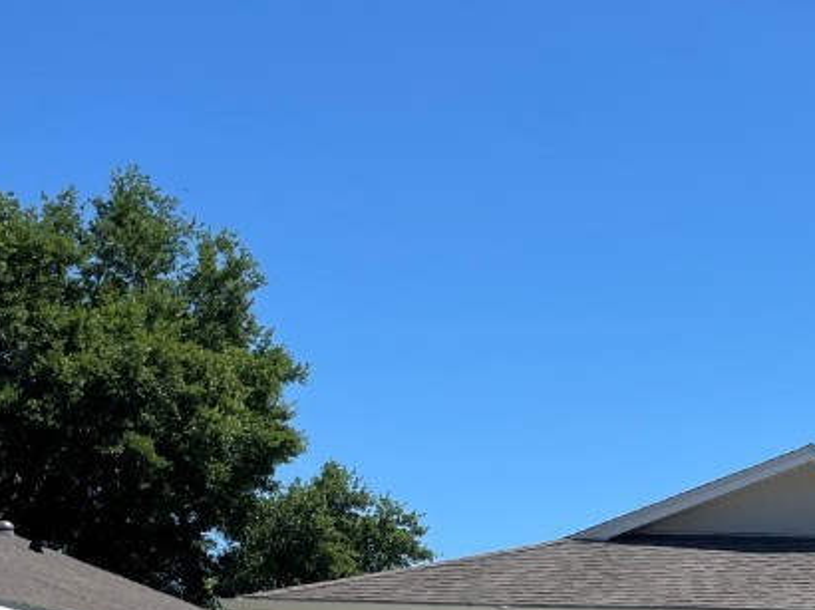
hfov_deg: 26.9
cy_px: 509
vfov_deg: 22.2
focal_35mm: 65
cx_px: 936
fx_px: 1529
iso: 32
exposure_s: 1/4651
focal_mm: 4.2
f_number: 1.6
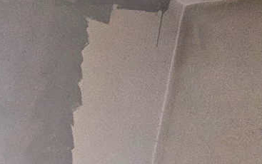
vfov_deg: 18.8
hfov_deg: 29.0
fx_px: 429
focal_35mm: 60
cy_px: 255
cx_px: -59
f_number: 2.2
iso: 500
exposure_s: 1/33.4
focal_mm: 2.2
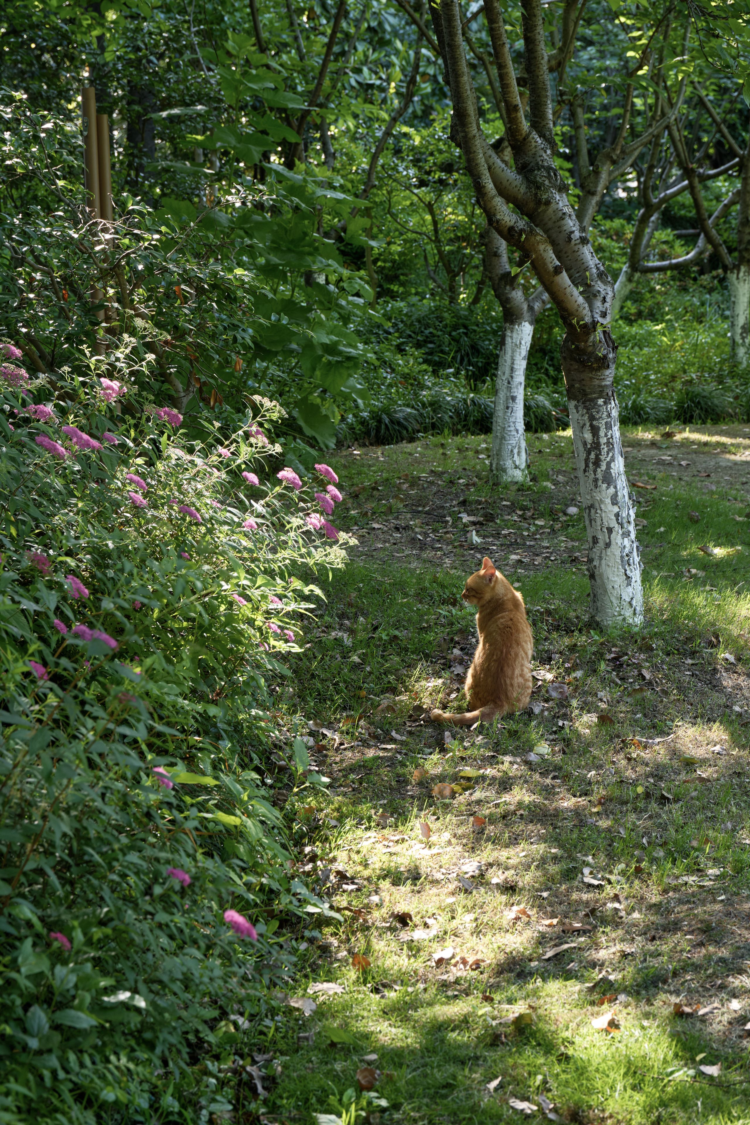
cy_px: 562
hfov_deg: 18.2
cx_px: 375
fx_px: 2344
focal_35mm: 75
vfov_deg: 27.0
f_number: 6.4
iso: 250
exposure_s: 1/50
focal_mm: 50
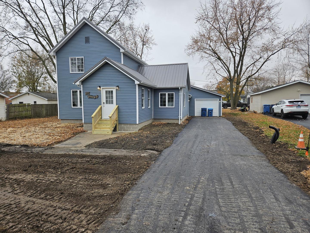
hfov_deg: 73.9
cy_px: 116
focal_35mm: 23
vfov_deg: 58.9
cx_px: 155
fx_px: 206
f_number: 1.8
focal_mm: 5.4
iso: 25
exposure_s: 1/446
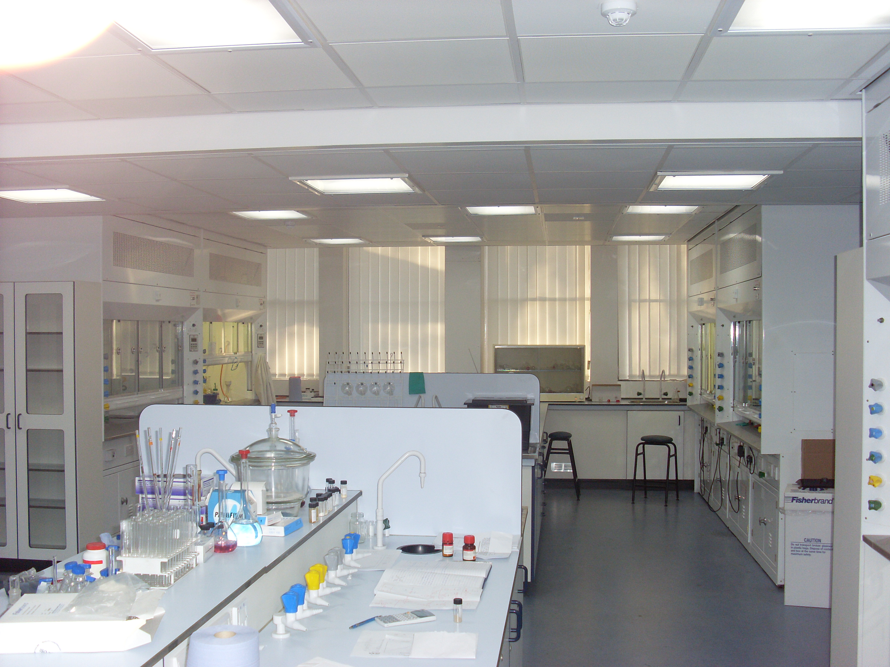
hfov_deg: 49.0
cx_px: 445
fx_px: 977
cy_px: 334
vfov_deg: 37.7
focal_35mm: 38
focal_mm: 6.3
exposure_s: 1/125
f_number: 3
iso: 100
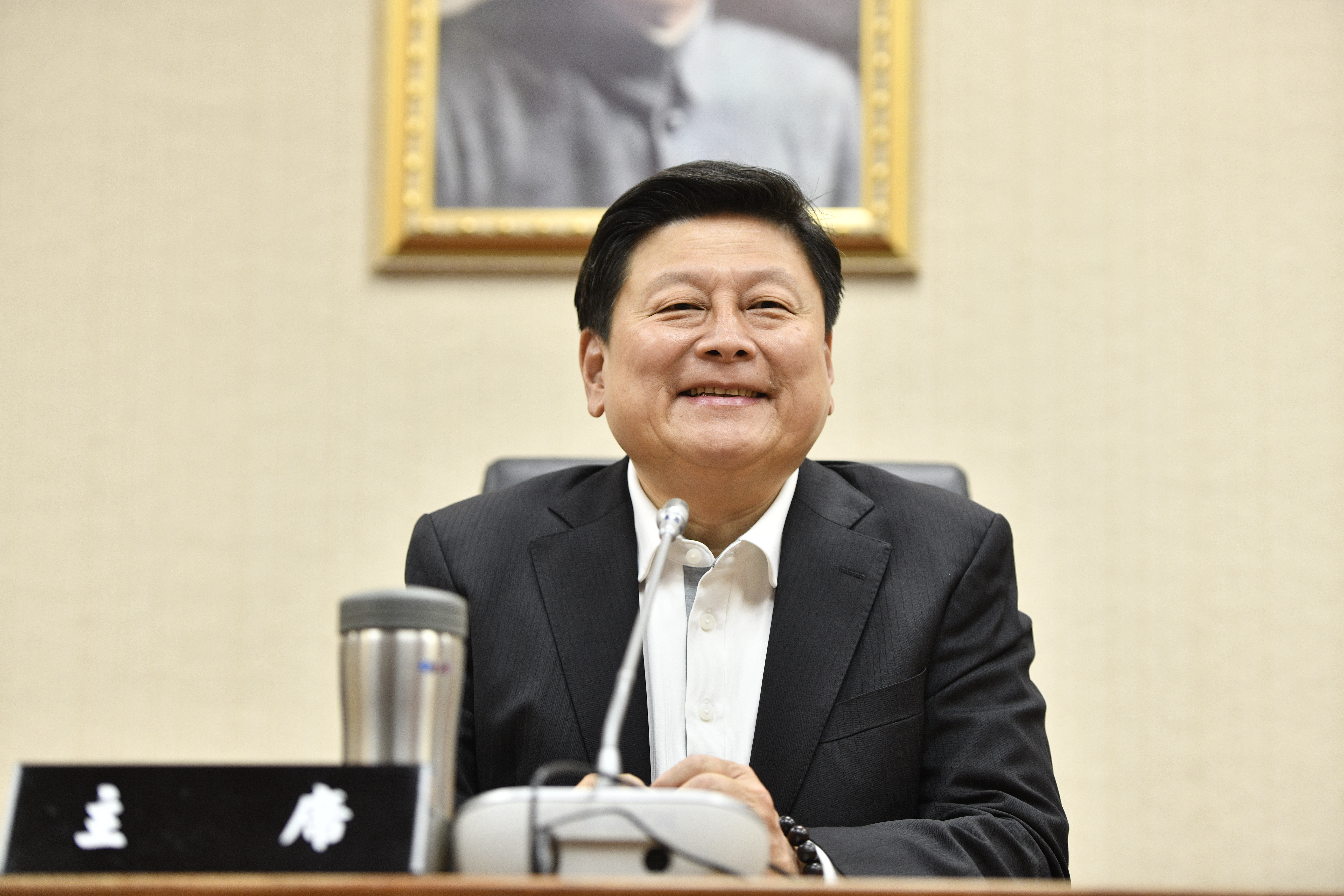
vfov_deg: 13.4
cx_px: 672
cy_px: 448
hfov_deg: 20.0
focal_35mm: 102
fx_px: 3808
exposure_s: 1/180
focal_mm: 102
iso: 800
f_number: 3.3
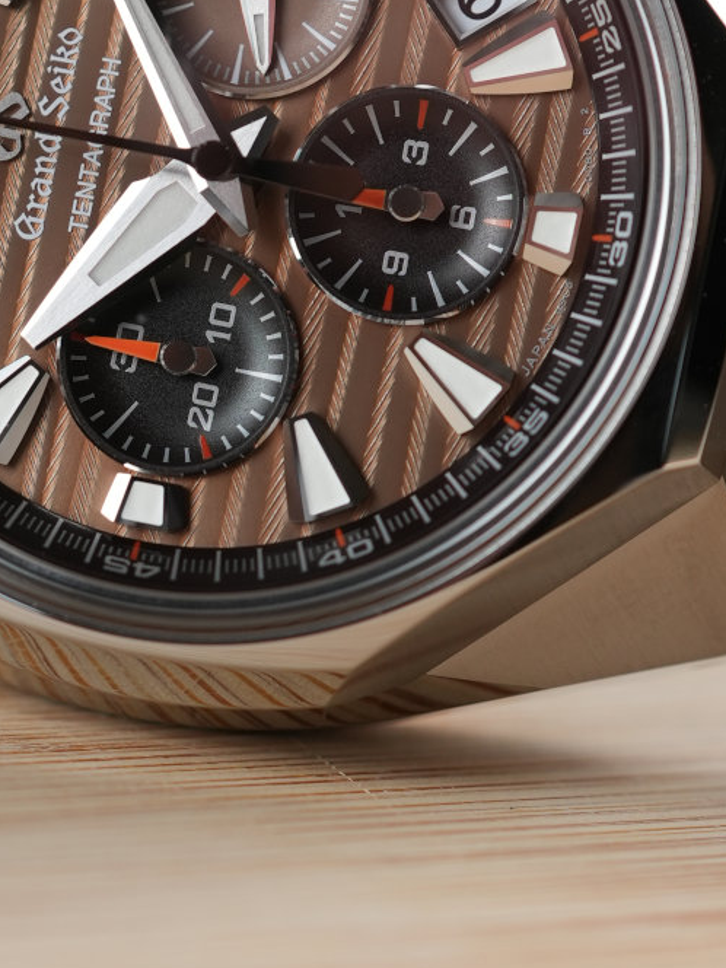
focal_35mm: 152
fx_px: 4251
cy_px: 208
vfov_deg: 12.9
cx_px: 259
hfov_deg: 9.8
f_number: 3.5
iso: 320
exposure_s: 1/100
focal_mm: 50
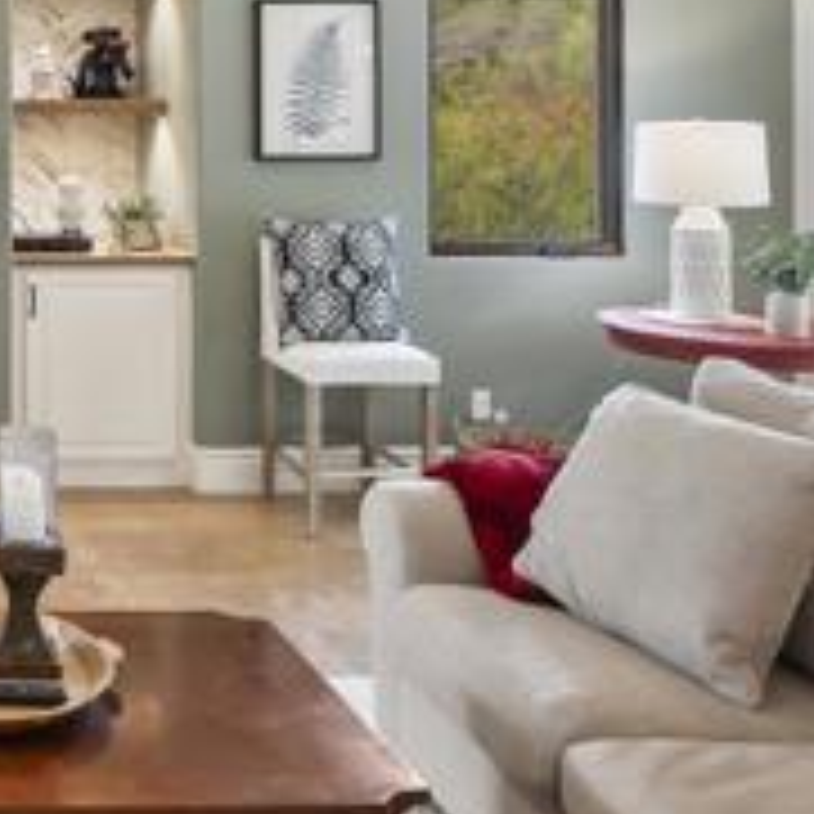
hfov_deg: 28.5
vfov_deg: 34.1
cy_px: 144
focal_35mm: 48
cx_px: -261
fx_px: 1277
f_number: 8
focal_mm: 16
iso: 500
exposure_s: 1/8
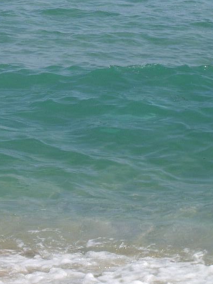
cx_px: 38
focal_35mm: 208
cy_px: 49
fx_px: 1707
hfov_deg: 7.1
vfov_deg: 9.5
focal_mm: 17.4
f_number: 4.8
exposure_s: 1/400
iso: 50
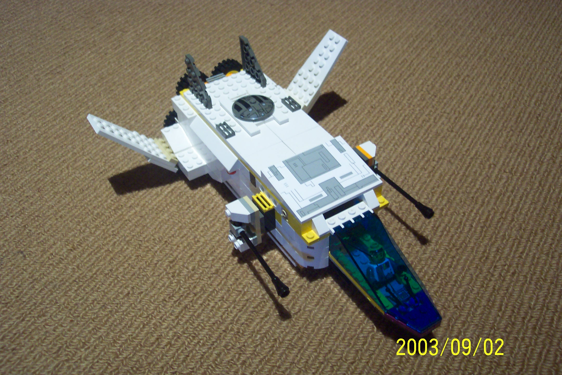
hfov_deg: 50.7
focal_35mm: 38
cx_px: 281
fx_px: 593
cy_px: 188
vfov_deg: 35.1
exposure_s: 1/15
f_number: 2.8
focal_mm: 8
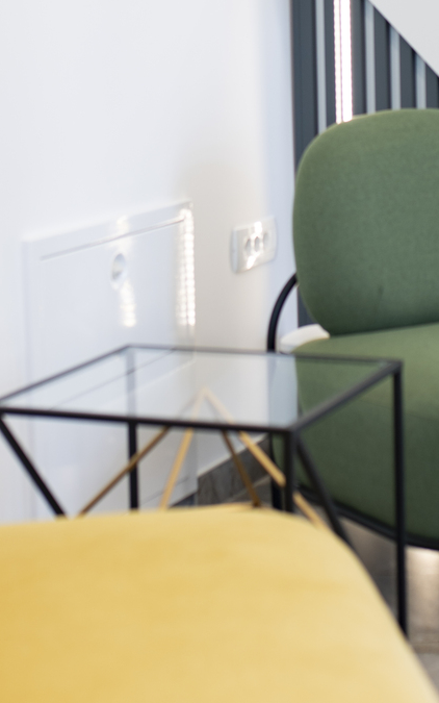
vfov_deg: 19.5
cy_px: 71
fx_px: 2010
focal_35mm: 105
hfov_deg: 12.5
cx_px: 284
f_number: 2.2
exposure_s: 1/30
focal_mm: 35
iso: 100
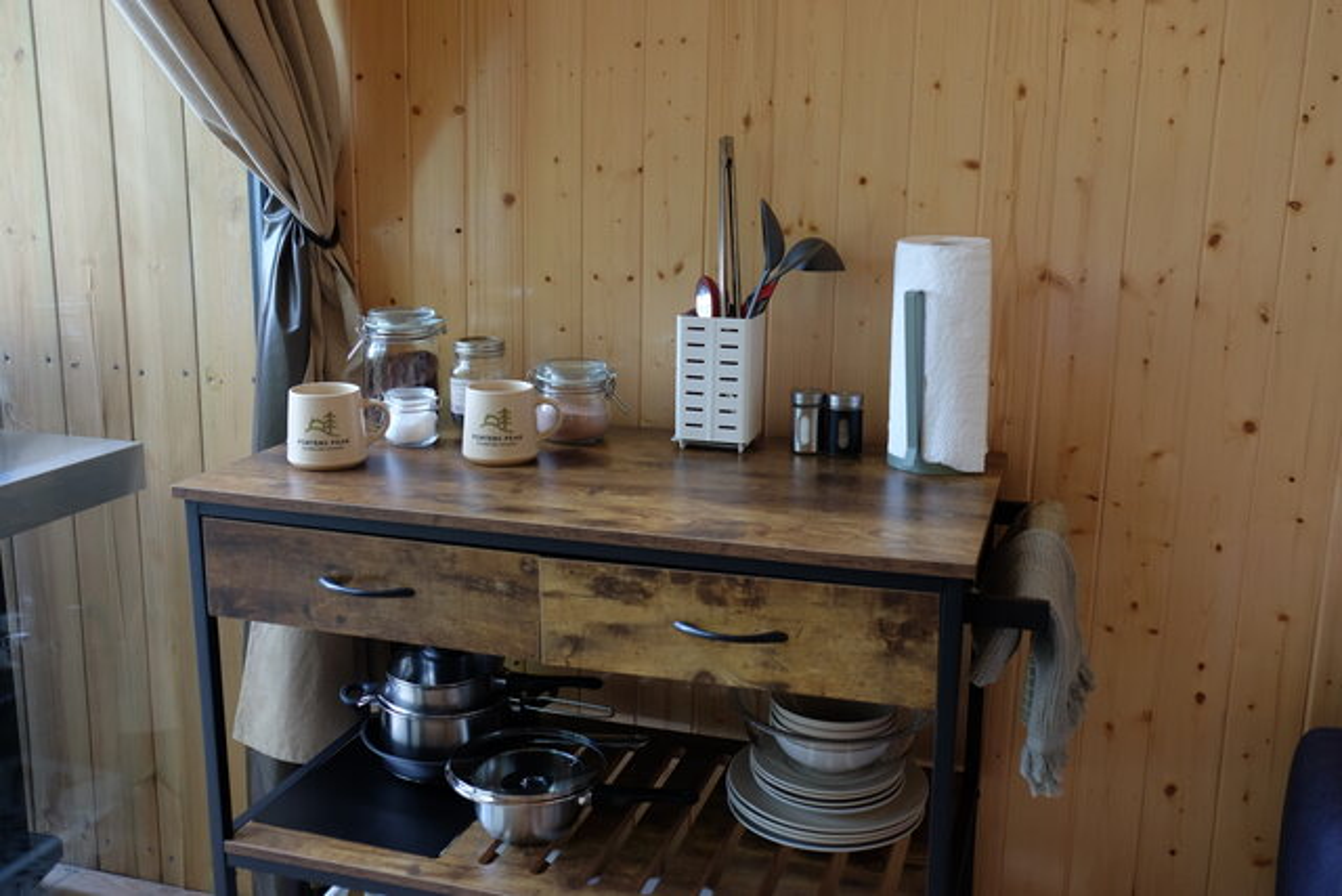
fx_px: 1268
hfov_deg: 55.8
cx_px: 671
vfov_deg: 38.9
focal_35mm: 34
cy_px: 448
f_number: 4
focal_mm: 22.4
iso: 500
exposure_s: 1/60
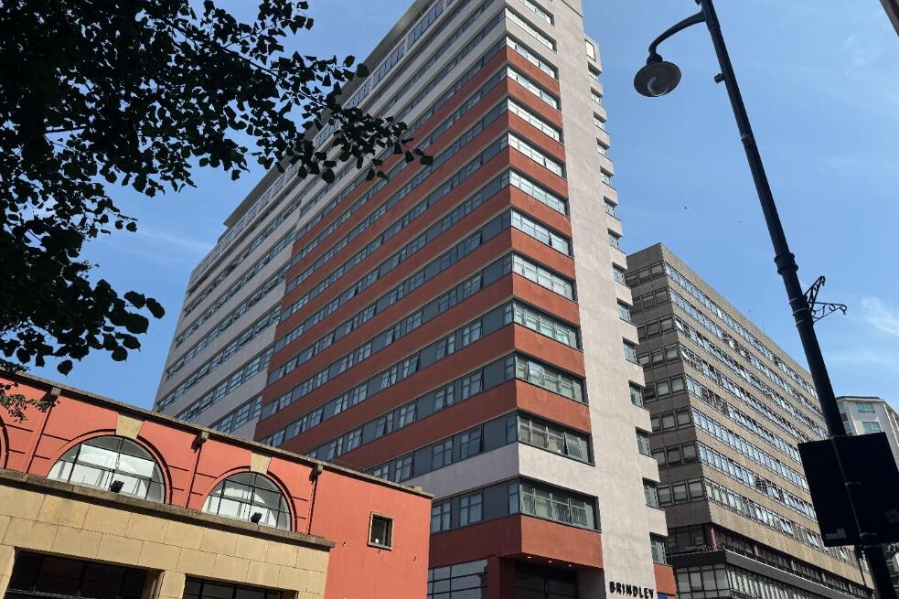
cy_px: 267
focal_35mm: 26
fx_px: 649
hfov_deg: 69.4
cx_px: 446
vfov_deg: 49.4
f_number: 1.78
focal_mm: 6.76
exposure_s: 1/3597
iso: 80
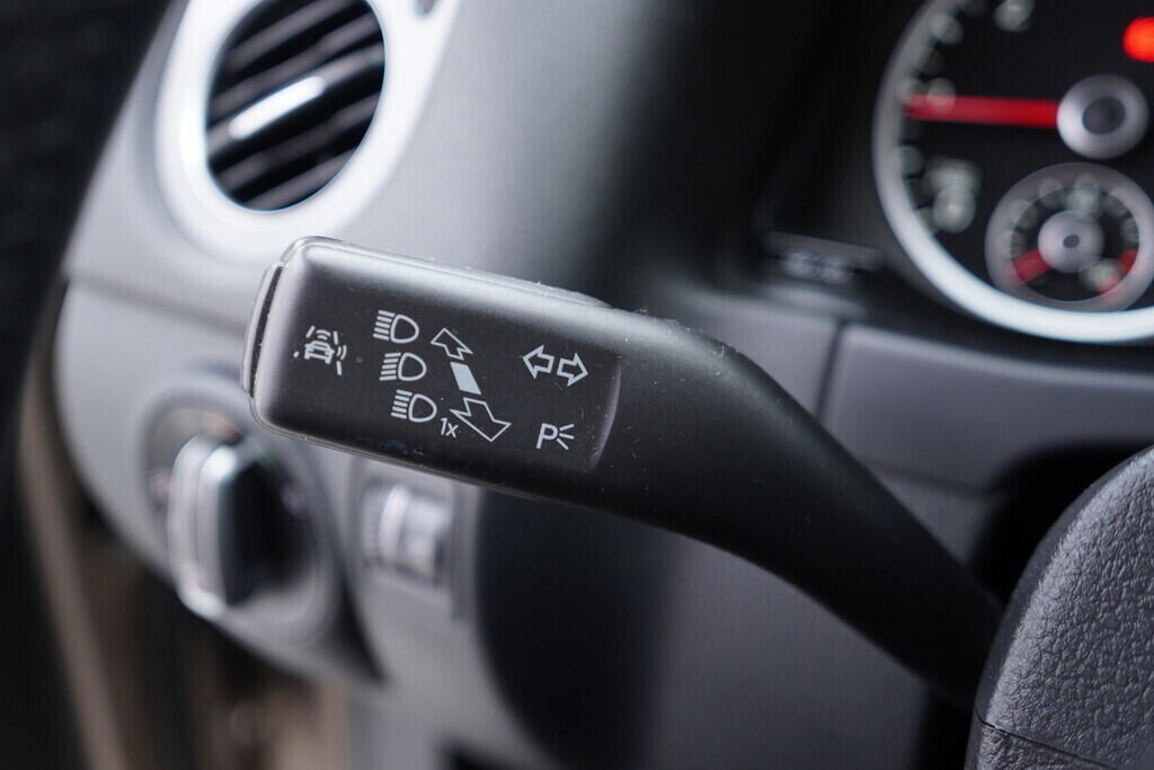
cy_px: 385
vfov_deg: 36.9
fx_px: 1154
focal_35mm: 36
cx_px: 577
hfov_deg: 53.1
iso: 400
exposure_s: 1/40
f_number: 2.8
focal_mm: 24
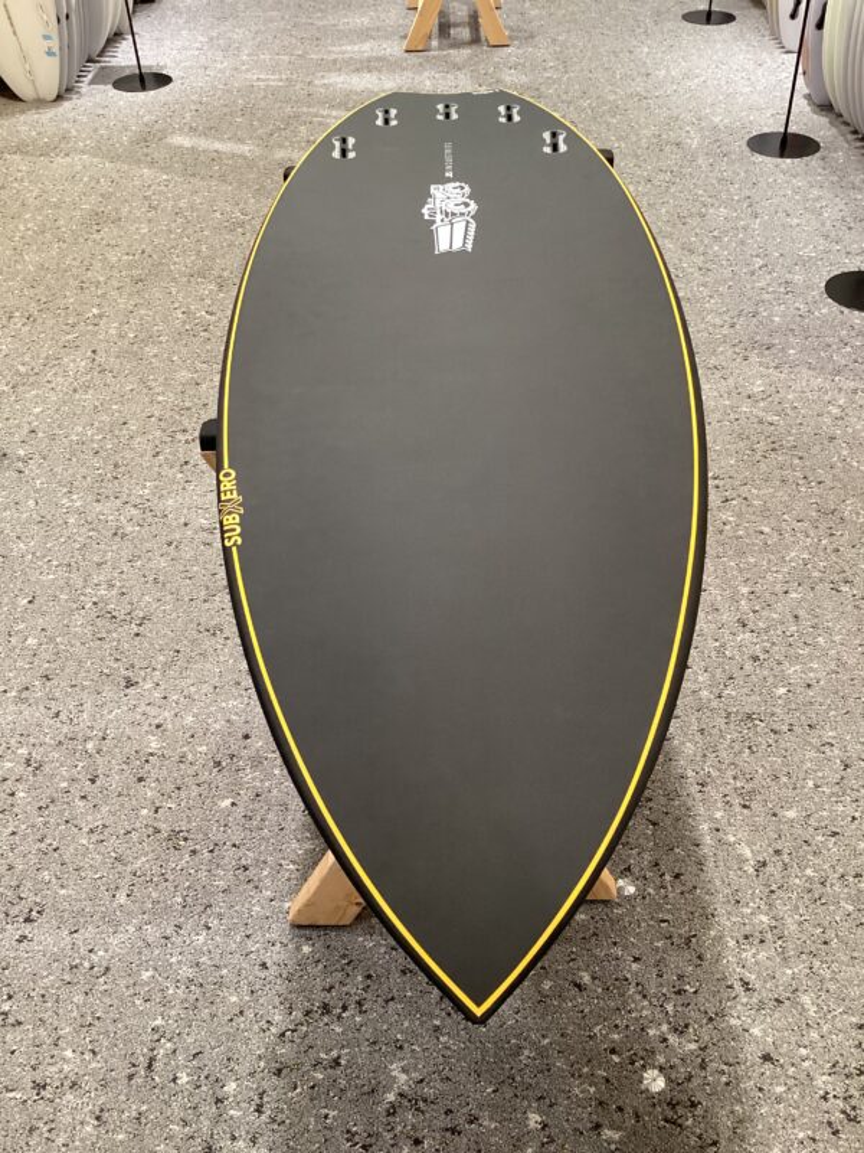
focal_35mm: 31
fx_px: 1032
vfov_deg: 58.4
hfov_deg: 45.4
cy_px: 576
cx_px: 432
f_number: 2.4
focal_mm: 3.3
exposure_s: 1/50
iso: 200
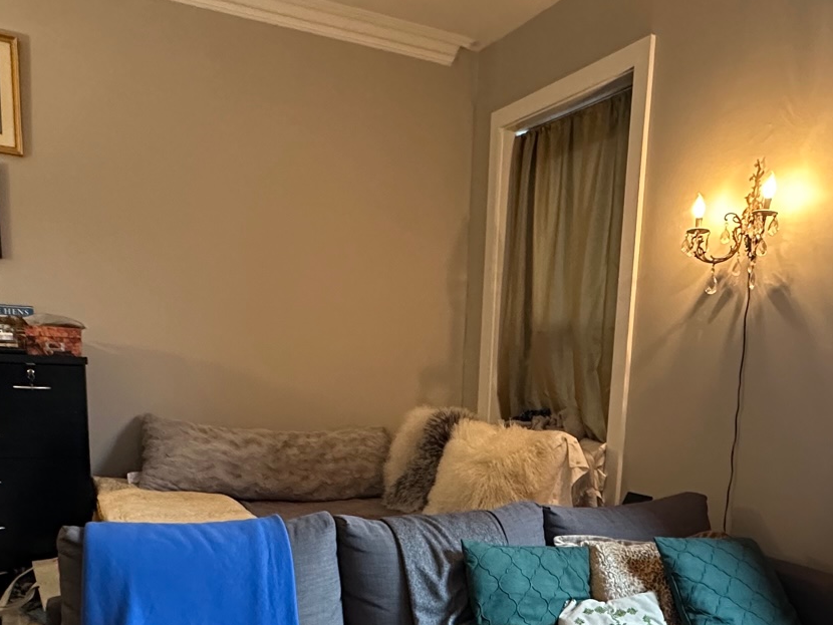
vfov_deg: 39.5
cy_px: 531
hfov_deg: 53.9
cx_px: 455
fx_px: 818
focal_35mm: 34
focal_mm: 2.22
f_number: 2.2
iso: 800
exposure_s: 1/40
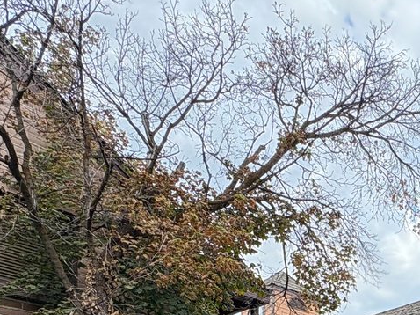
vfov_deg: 25.3
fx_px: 546
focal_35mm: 45
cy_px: 458
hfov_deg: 35.5
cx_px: 469
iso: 40
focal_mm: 2.22
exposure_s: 1/137
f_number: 2.2
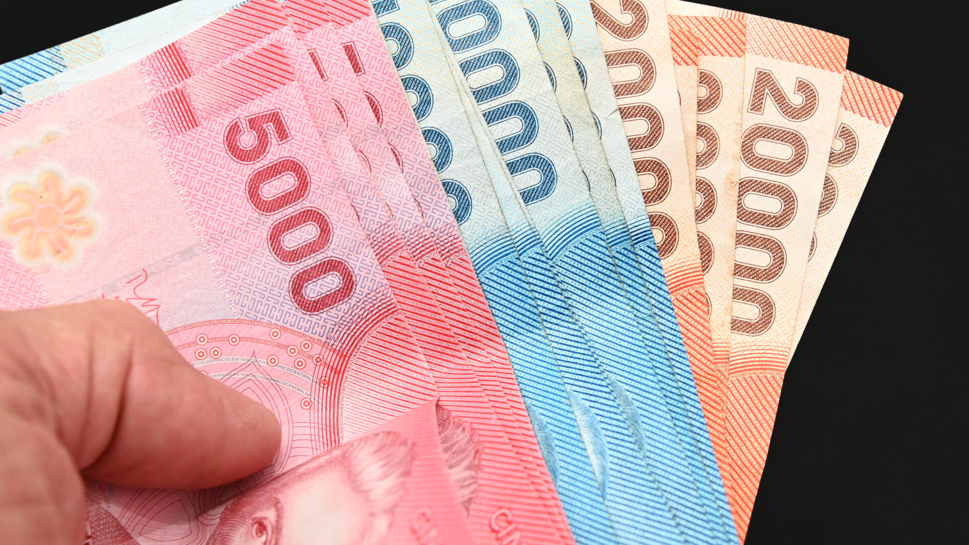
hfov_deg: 24.4
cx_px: 570
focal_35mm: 87
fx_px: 2235
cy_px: 250
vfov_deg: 13.9
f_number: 7.1
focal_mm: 62
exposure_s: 1/160
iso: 800
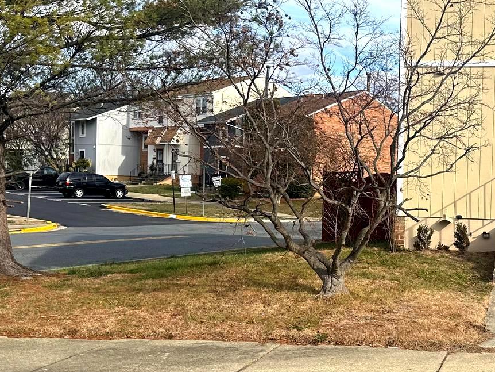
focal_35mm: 57
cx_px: 409
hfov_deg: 32.7
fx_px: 815
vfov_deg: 25.7
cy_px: 202
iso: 80
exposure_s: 1/3356
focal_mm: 6.86
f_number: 1.78
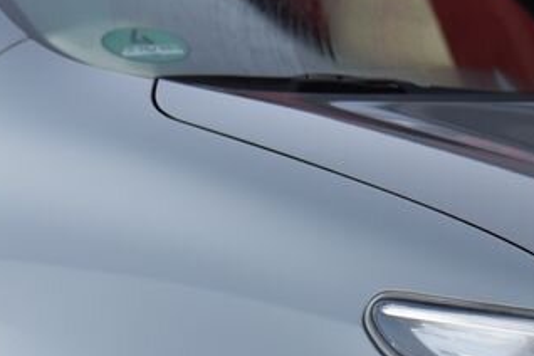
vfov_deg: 3.5
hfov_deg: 5.3
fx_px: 5740
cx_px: 358
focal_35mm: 387
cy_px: 505
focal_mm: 120
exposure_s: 1/100
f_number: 5
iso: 500
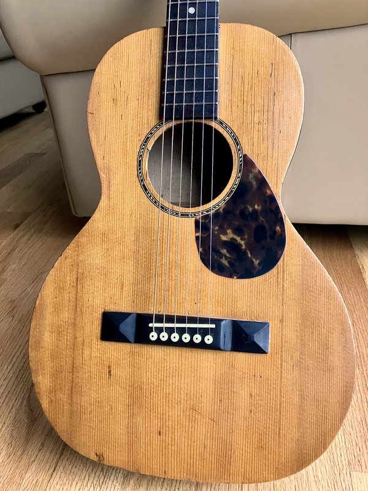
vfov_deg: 63.4
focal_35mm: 28
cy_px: 246
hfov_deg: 49.7
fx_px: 397
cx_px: 184
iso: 320
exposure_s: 1/47
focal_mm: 3.99
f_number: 1.8
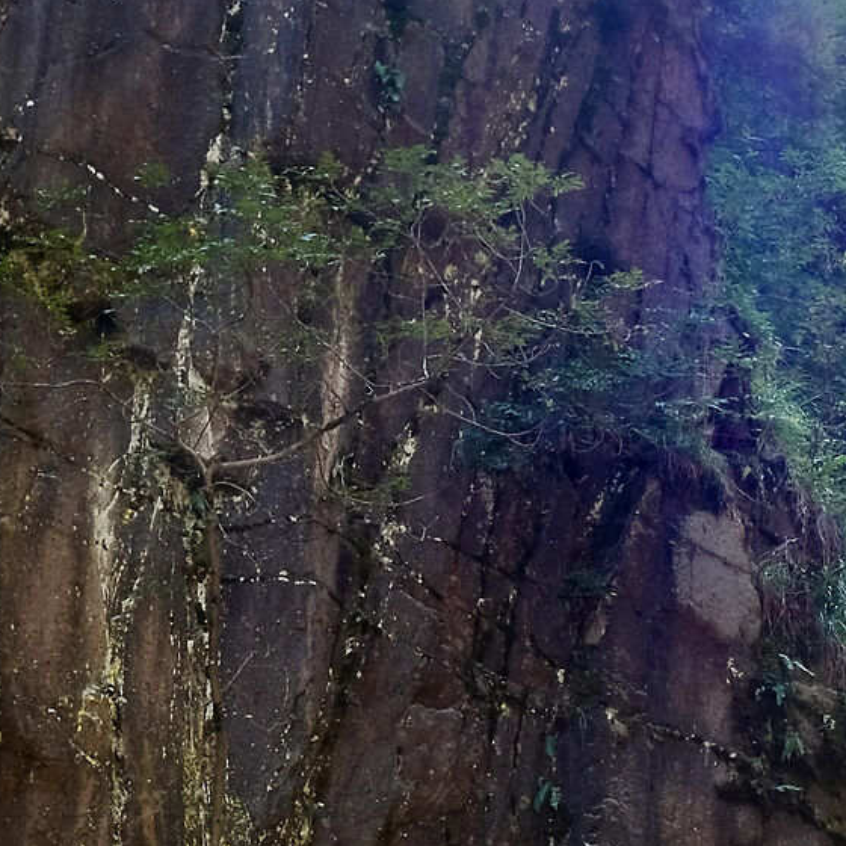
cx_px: 1041
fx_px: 3926
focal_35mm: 142
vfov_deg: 11.8
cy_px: 1275
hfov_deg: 12.0
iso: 320
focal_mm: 26
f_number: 11
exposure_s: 1/13
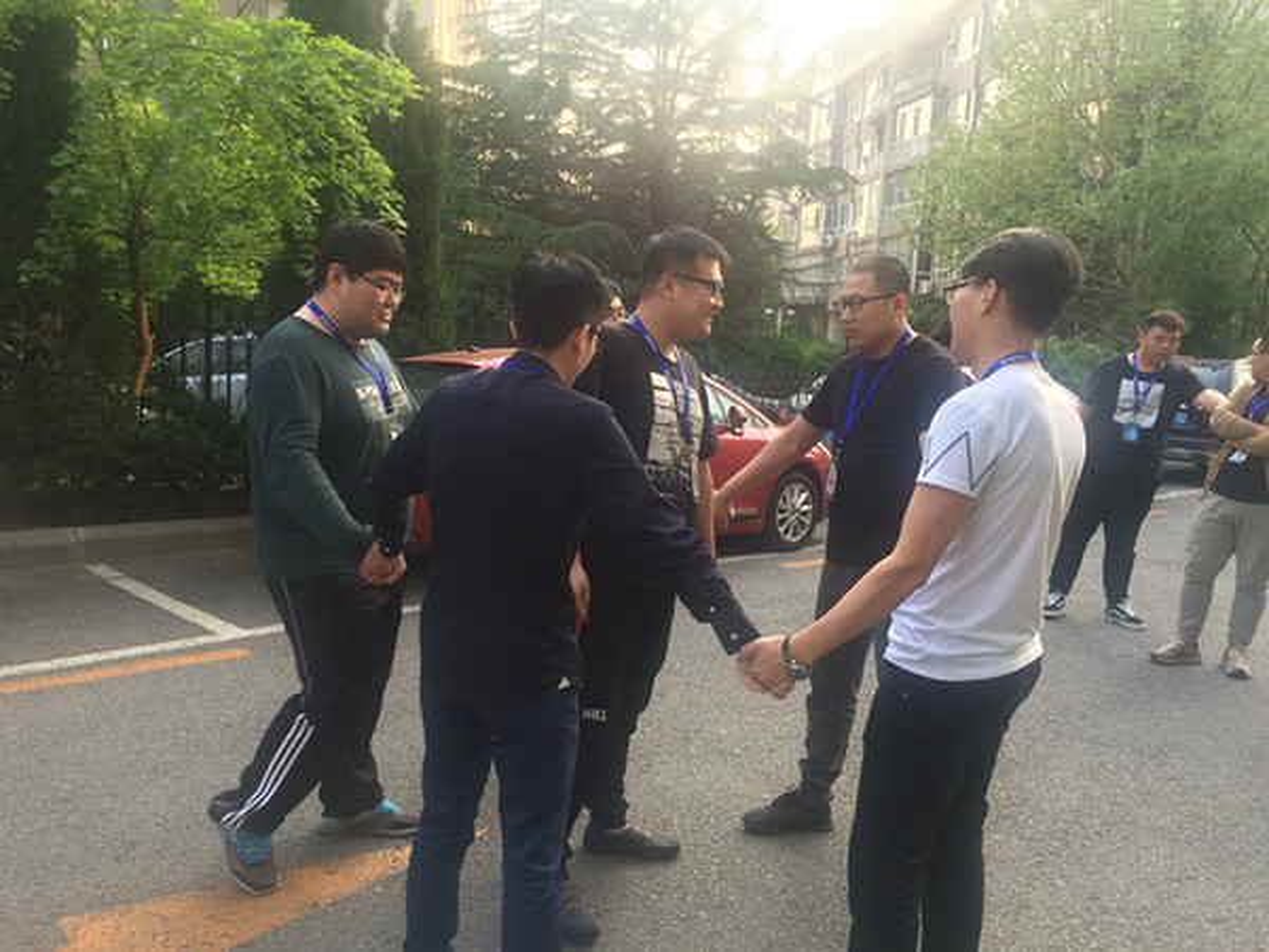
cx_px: 634
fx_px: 1063
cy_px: 476
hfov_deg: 61.7
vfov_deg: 48.2
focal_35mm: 29
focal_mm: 4.15
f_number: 2.2
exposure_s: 1/121
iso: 32
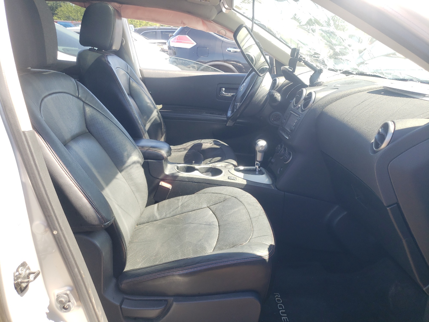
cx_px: 214
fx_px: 322
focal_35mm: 26
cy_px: 161
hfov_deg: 67.3
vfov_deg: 53.1
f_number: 1.5
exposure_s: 1/278
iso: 50
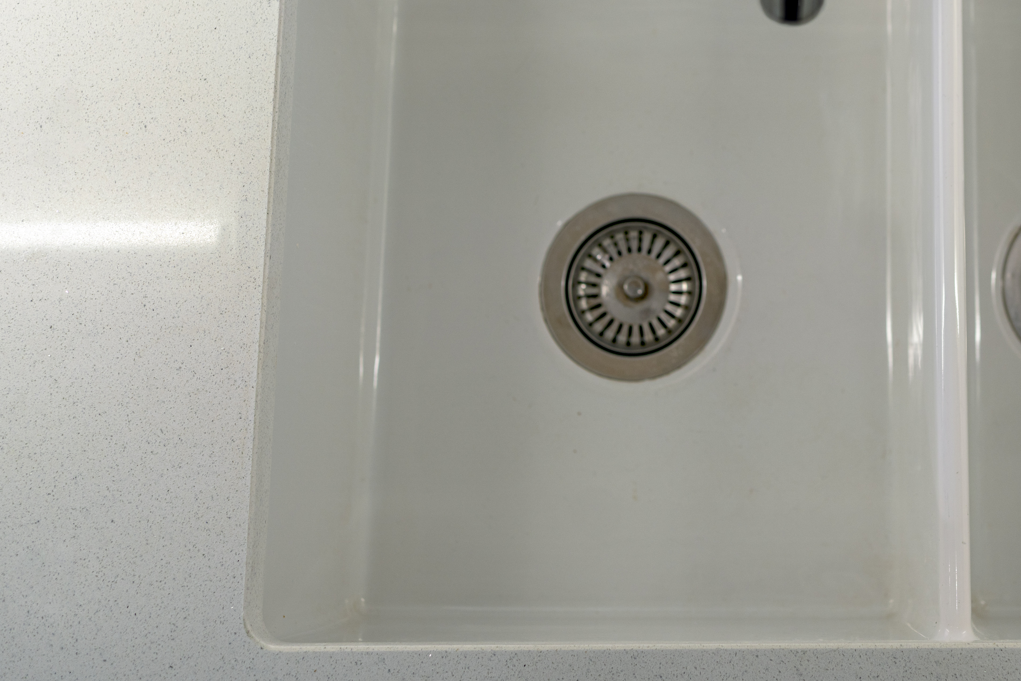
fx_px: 1815
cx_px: 852
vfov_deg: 21.0
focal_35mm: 64
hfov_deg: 30.5
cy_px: 123
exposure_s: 1/100
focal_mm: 35
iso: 125
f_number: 3.2
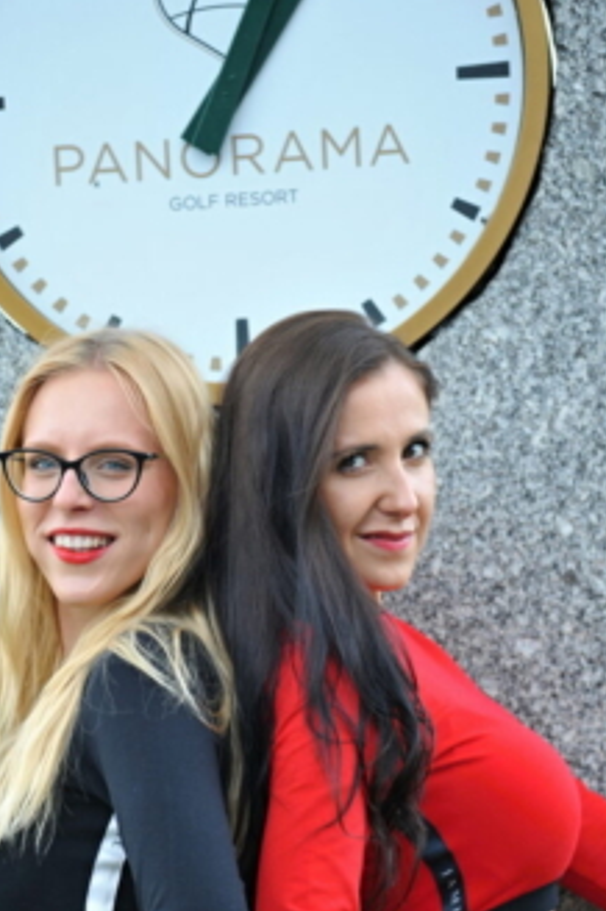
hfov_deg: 5.1
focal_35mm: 271
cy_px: 647
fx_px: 6857
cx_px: 213
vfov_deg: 7.6
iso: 400
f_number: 5
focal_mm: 185
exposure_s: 1/800
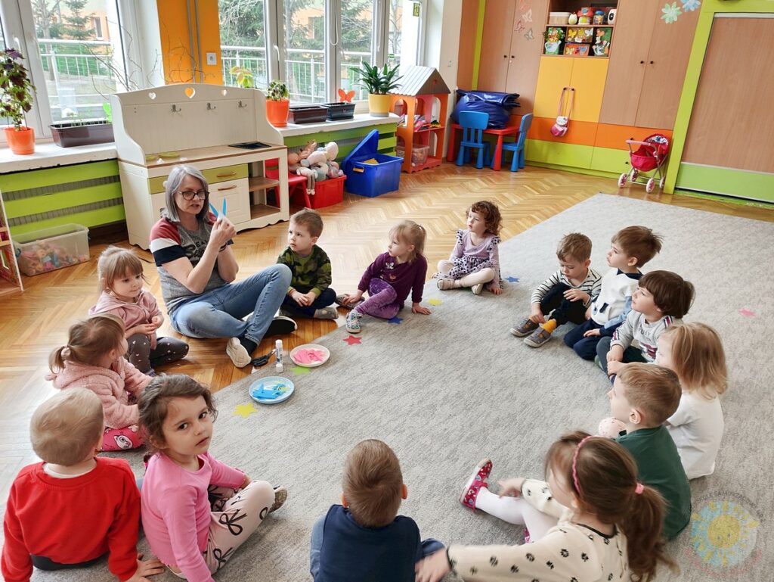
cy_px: 291
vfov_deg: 56.9
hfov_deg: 71.6
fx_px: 537
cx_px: 387
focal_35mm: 24
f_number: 1.8
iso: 74
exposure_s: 1/50
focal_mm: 4.68
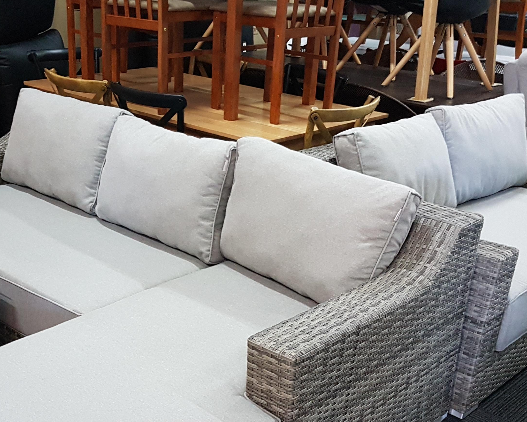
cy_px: 247
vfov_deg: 32.0
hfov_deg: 39.2
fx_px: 733
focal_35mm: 47
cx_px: 187
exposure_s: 1/17
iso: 250
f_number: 1.7
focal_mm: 4.2
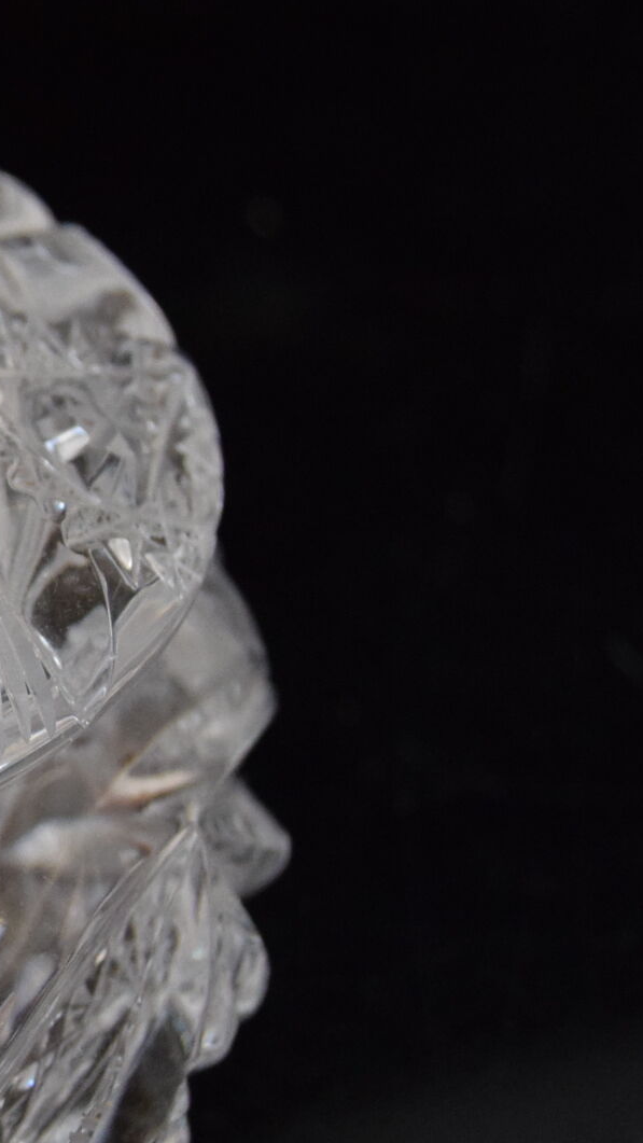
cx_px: -620
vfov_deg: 15.6
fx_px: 4166
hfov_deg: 8.4
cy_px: 643
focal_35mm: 137
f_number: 5.6
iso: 1600
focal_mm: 31
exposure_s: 1/125
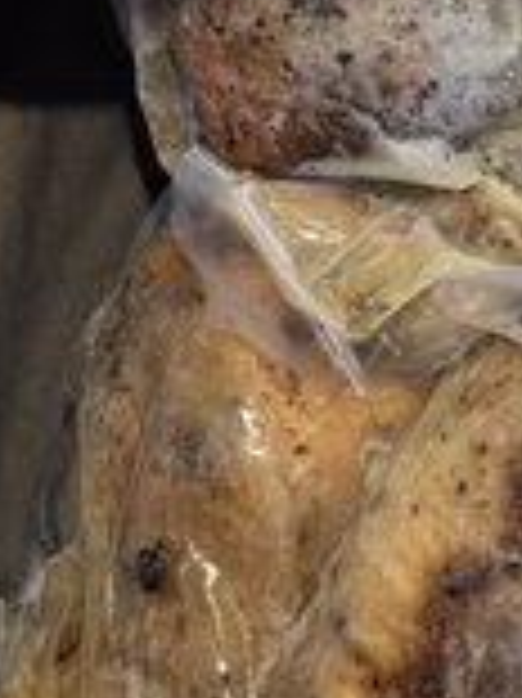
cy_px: 176
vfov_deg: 28.6
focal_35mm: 67
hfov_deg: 21.4
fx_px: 1349
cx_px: 482
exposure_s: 1/50
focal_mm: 4.2
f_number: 1.6
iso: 100
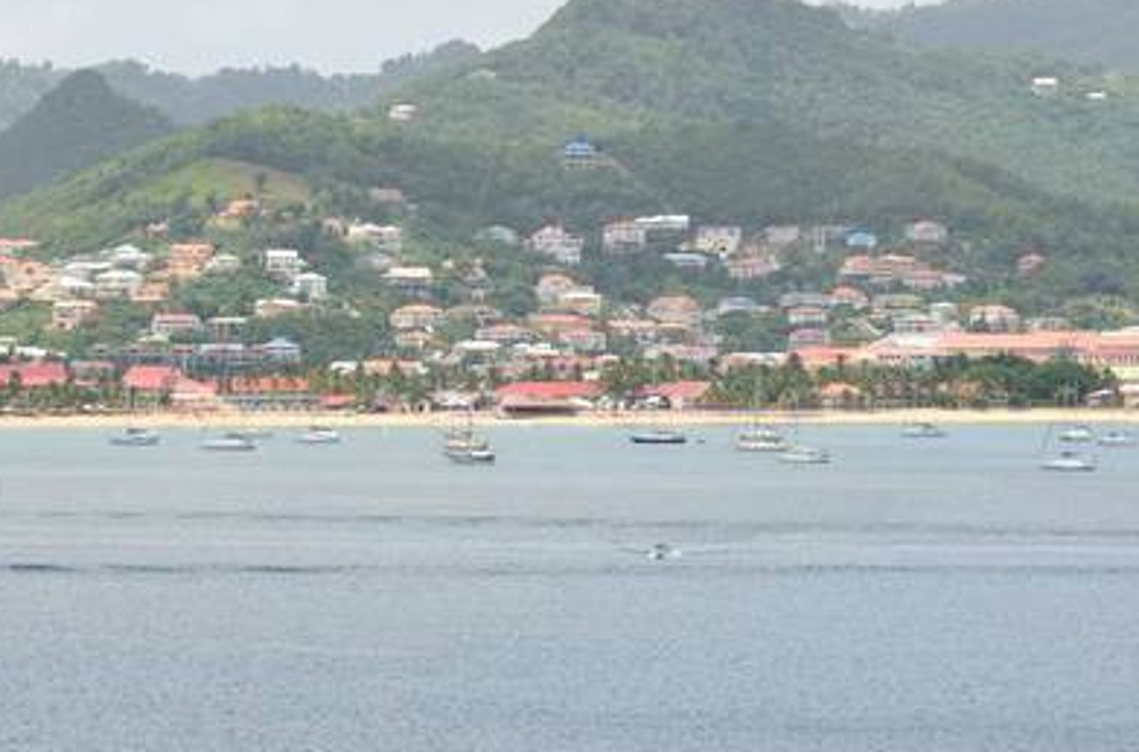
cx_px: 396
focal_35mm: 215
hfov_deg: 9.6
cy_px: 377
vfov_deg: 6.3
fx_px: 6780
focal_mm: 80
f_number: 8
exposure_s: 1/250
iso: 100
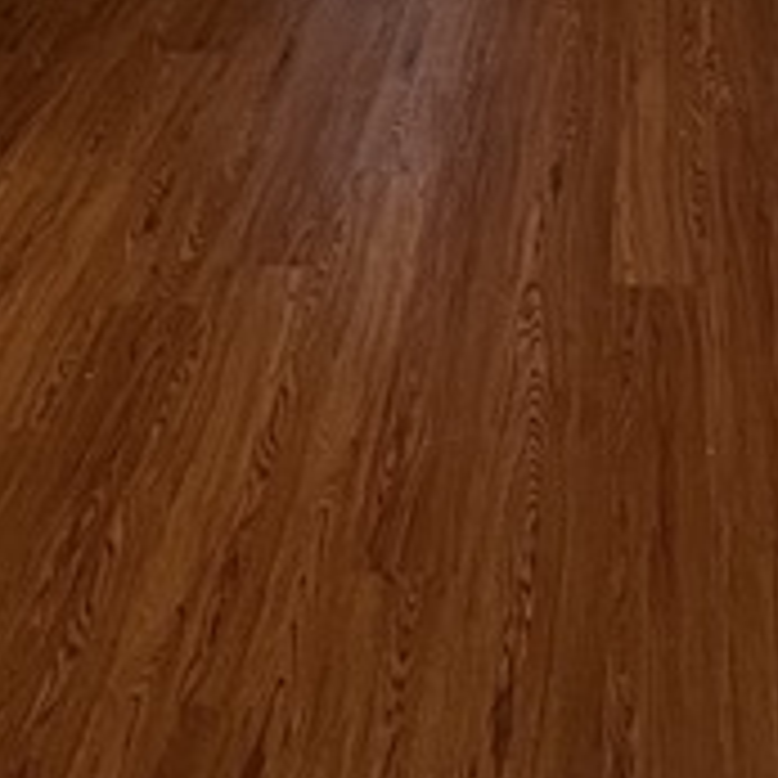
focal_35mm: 53
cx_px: 639
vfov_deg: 22.6
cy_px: -535
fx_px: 1348
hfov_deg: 31.3
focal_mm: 1.57
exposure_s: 1/60
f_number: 1.8
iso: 320
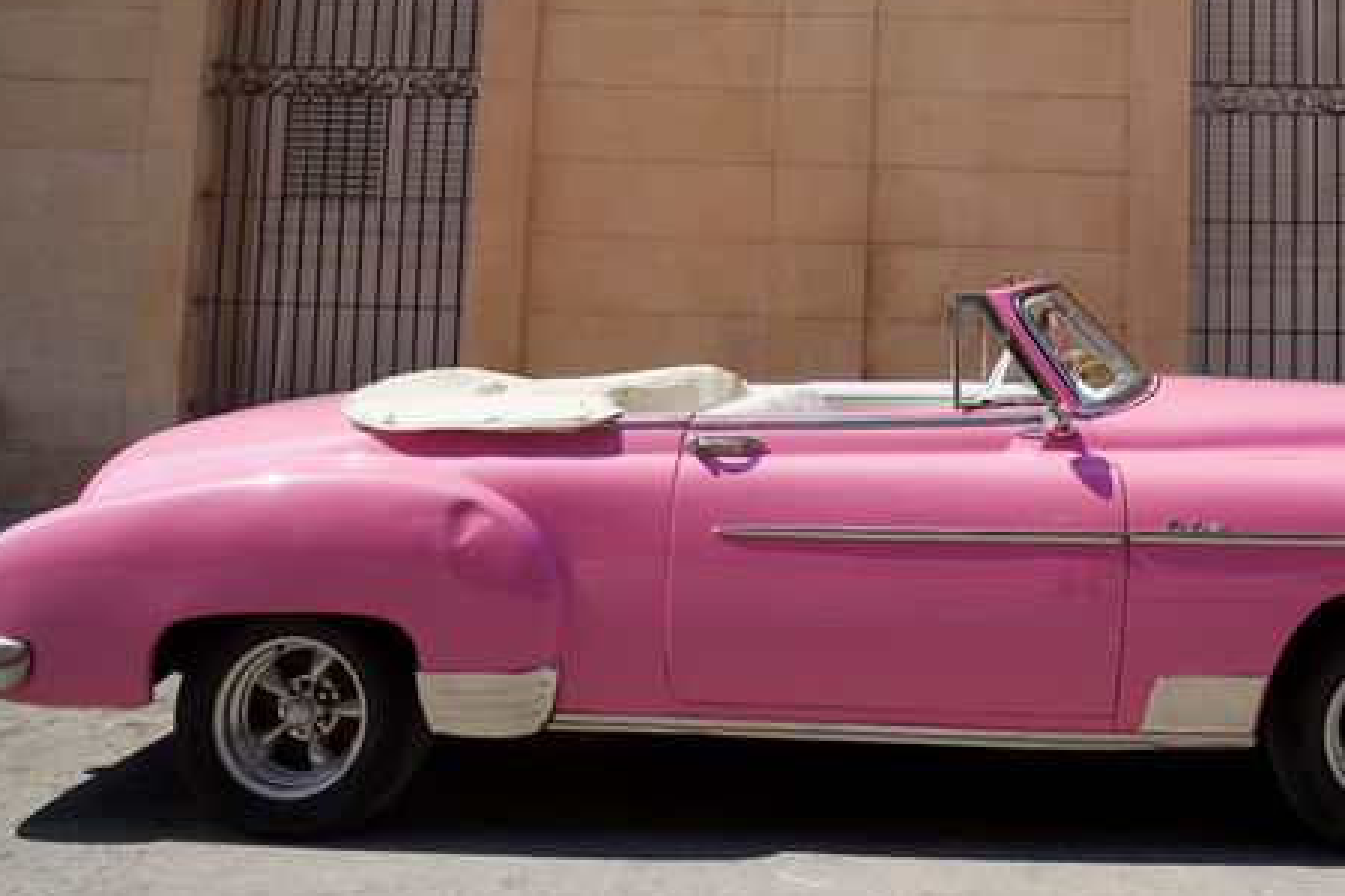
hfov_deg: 55.4
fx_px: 1195
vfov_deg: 38.9
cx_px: 1034
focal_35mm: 32
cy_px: 133
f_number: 5.6
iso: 100
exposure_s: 1/320
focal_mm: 18
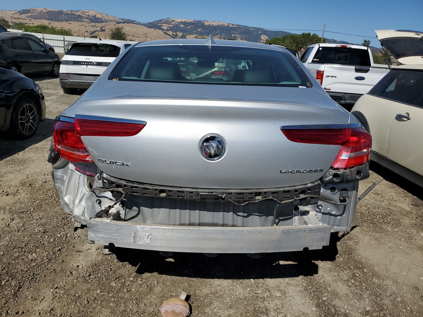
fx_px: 318
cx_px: 212
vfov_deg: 53.1
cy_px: 158
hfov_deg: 67.3
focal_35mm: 26
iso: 50
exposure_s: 1/10000
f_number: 1.5
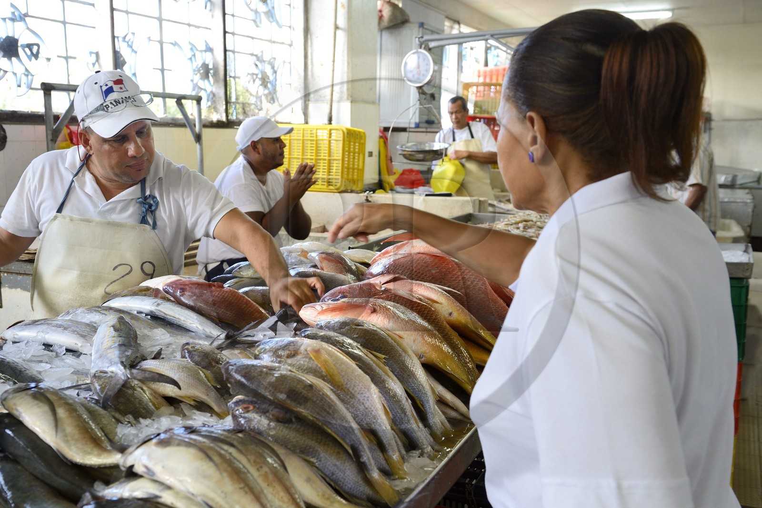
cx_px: 381
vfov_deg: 41.1
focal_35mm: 32
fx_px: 677
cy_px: 254
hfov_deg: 58.7
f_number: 5.6
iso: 800
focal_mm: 32
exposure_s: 1/60
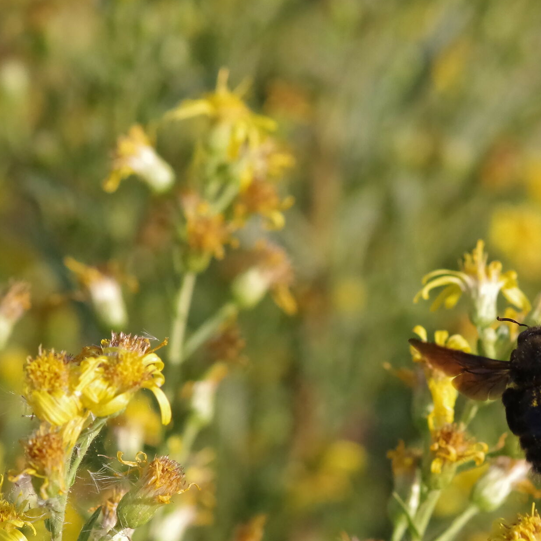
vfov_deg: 10.6
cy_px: 337
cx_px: 389
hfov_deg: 10.6
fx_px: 2917
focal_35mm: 165
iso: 4000
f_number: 7.1
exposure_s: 1/8000
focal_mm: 100
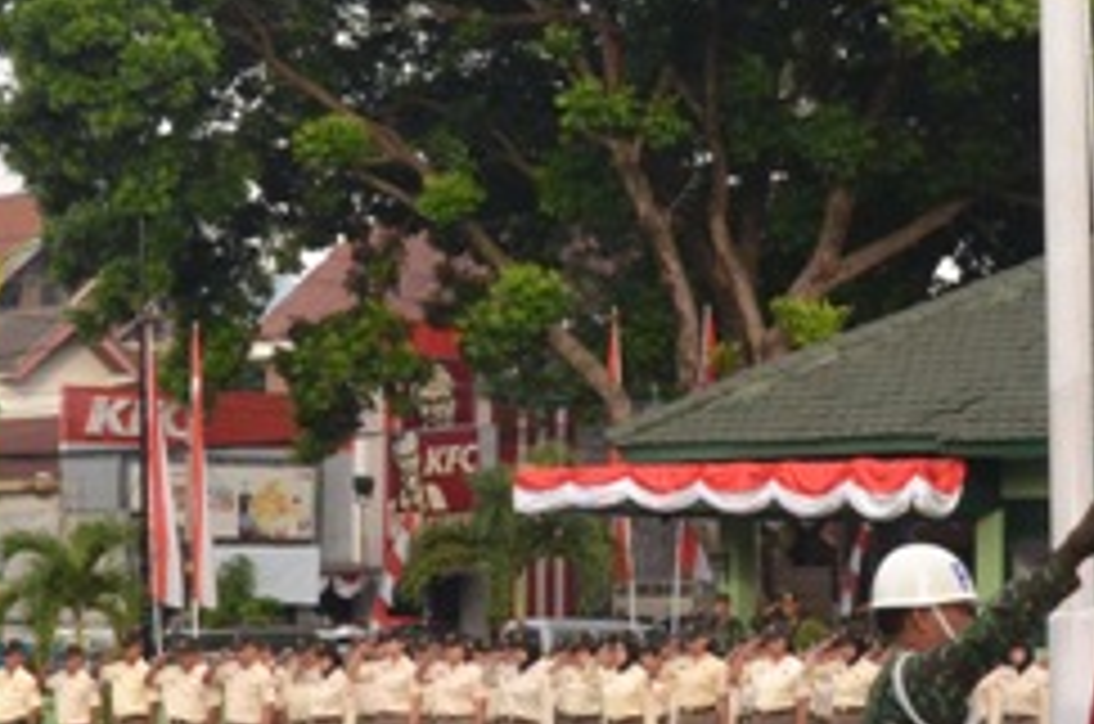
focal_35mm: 124
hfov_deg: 16.6
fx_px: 3750
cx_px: 491
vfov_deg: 11.0
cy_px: 423
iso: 1000
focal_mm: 25
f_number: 13
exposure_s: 1/250
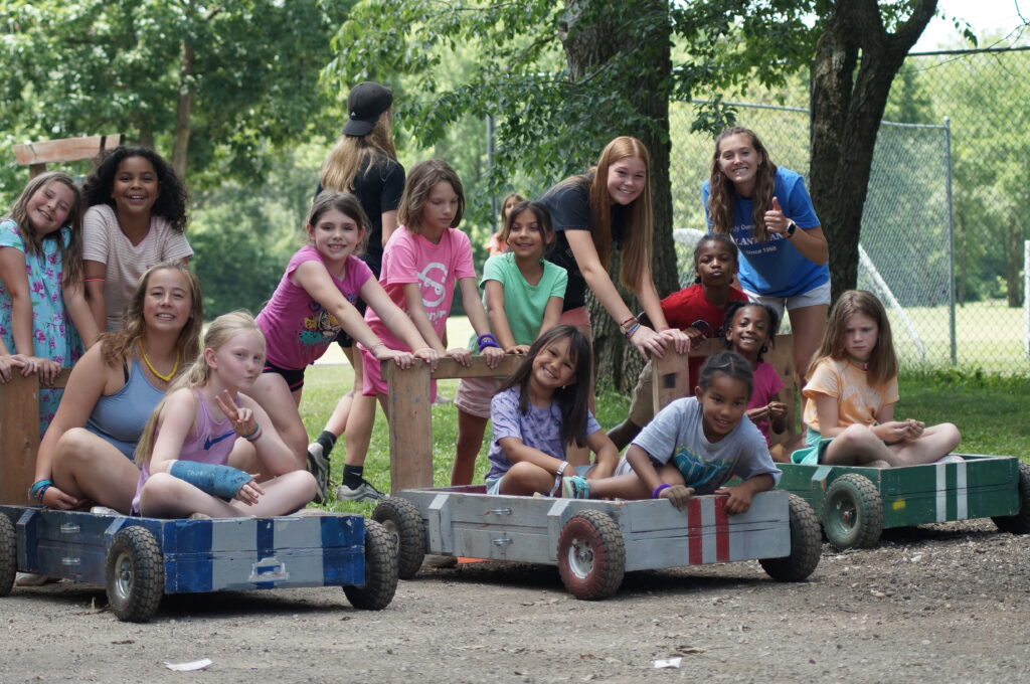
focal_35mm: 112
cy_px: 342
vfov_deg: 12.1
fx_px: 3215
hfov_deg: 18.2
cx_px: 515
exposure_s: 1/640
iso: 400
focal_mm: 75
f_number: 4
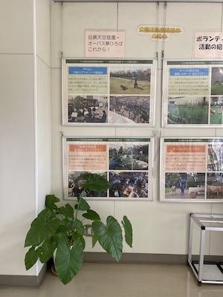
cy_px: 148
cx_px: 112
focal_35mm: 26
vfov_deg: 67.3
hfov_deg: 53.1
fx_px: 223
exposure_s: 1/122
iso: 64
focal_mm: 4.25
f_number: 1.8
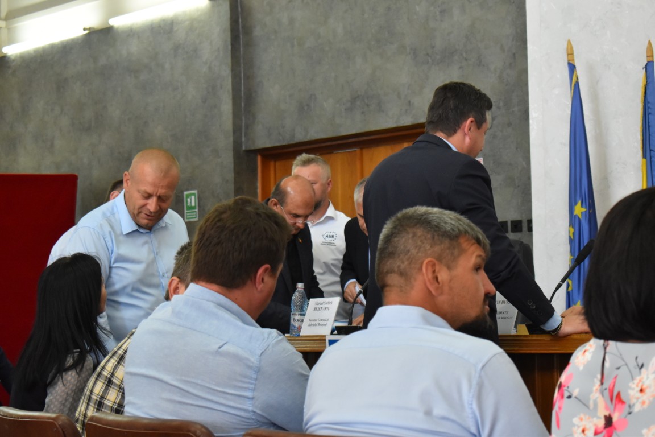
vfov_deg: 16.6
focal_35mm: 82
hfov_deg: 24.6
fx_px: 1501
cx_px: 328
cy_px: 218
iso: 1800
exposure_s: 1/60
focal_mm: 55
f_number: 5.6
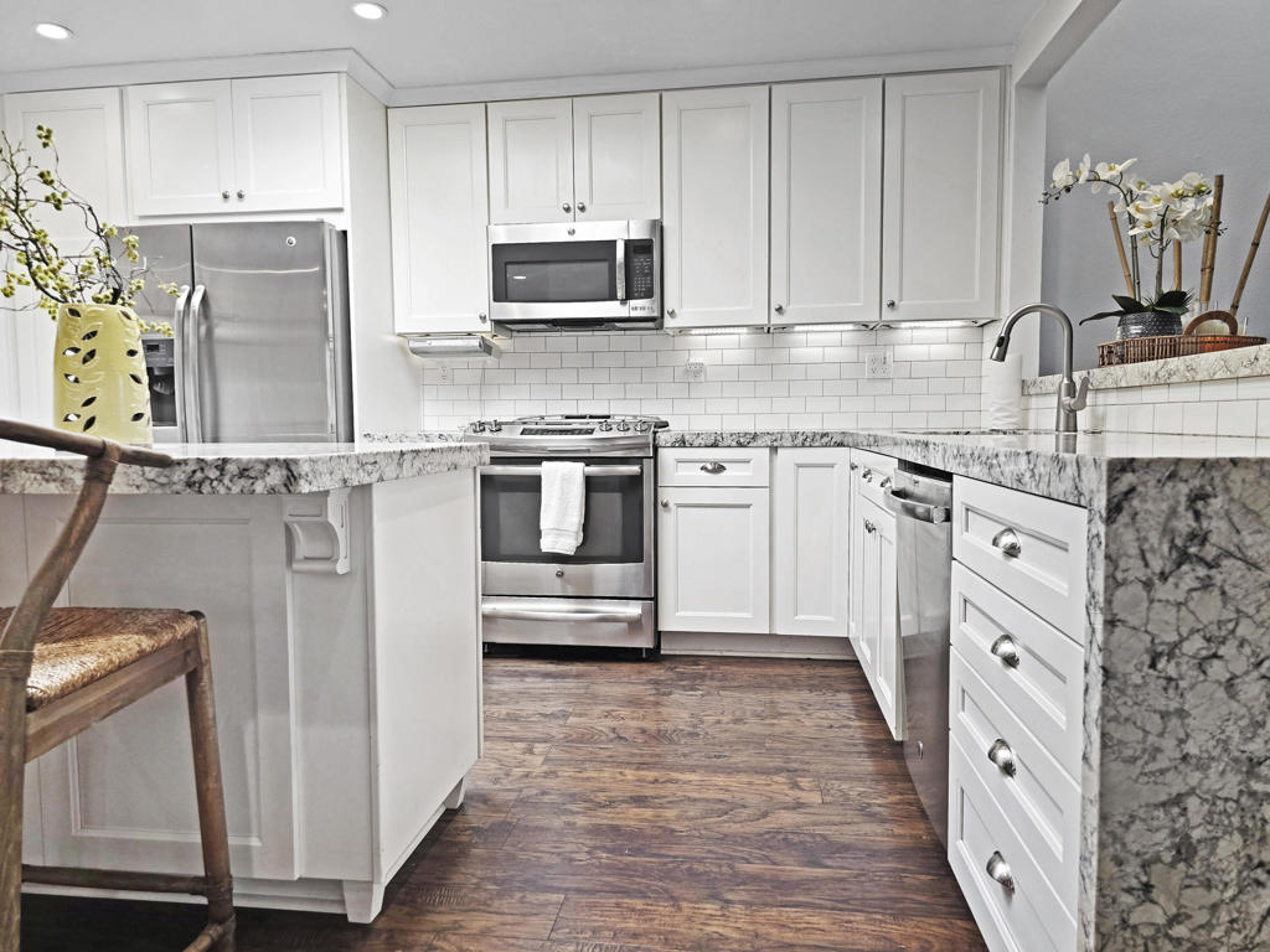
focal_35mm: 23
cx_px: 635
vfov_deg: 58.9
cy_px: 476
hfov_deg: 73.9
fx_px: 844
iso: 100
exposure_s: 1/120
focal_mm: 6.3
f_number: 1.7
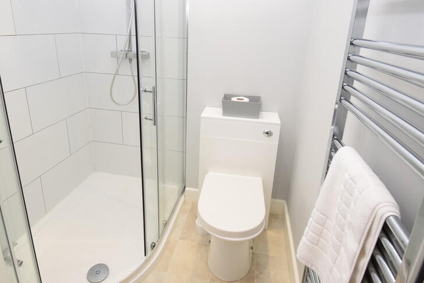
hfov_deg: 81.2
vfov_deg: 58.8
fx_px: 247
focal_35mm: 21
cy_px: 106
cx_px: 205
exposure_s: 1/125
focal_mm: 10
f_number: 5.6
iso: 800
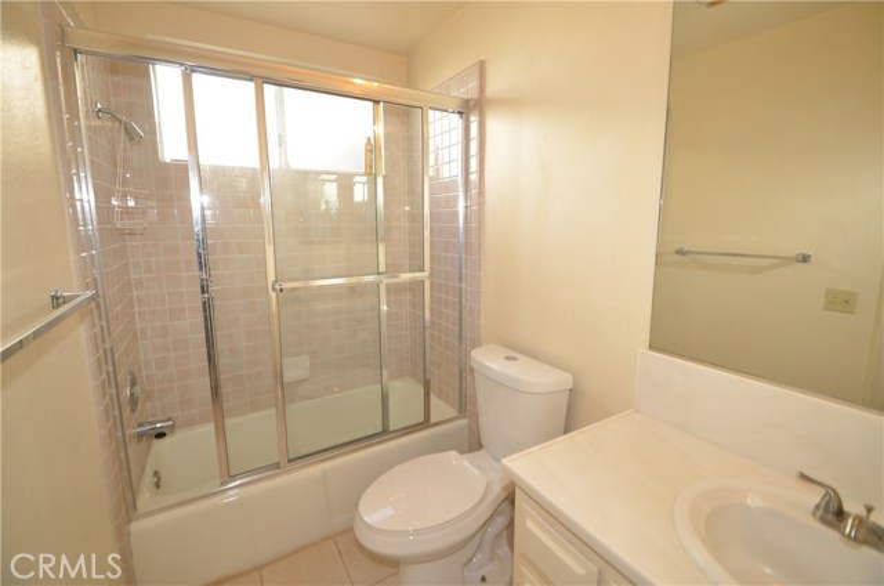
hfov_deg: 100.5
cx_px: 442
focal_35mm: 15
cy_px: 293
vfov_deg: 77.1
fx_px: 368
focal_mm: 10
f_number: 4
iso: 360
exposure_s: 1/60
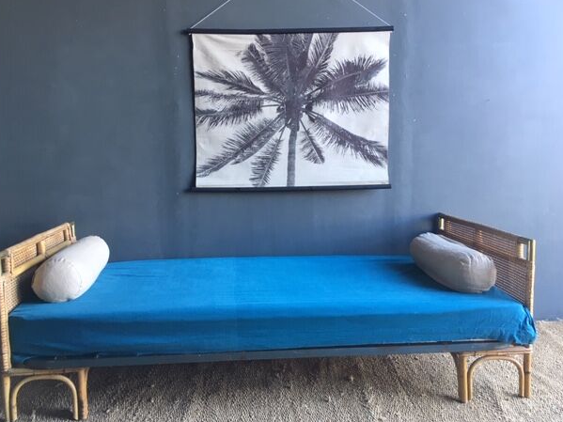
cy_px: 200
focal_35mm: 31
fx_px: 504
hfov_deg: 58.3
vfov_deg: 45.4
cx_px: 272
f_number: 2.2
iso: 64
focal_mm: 4.15
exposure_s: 1/33
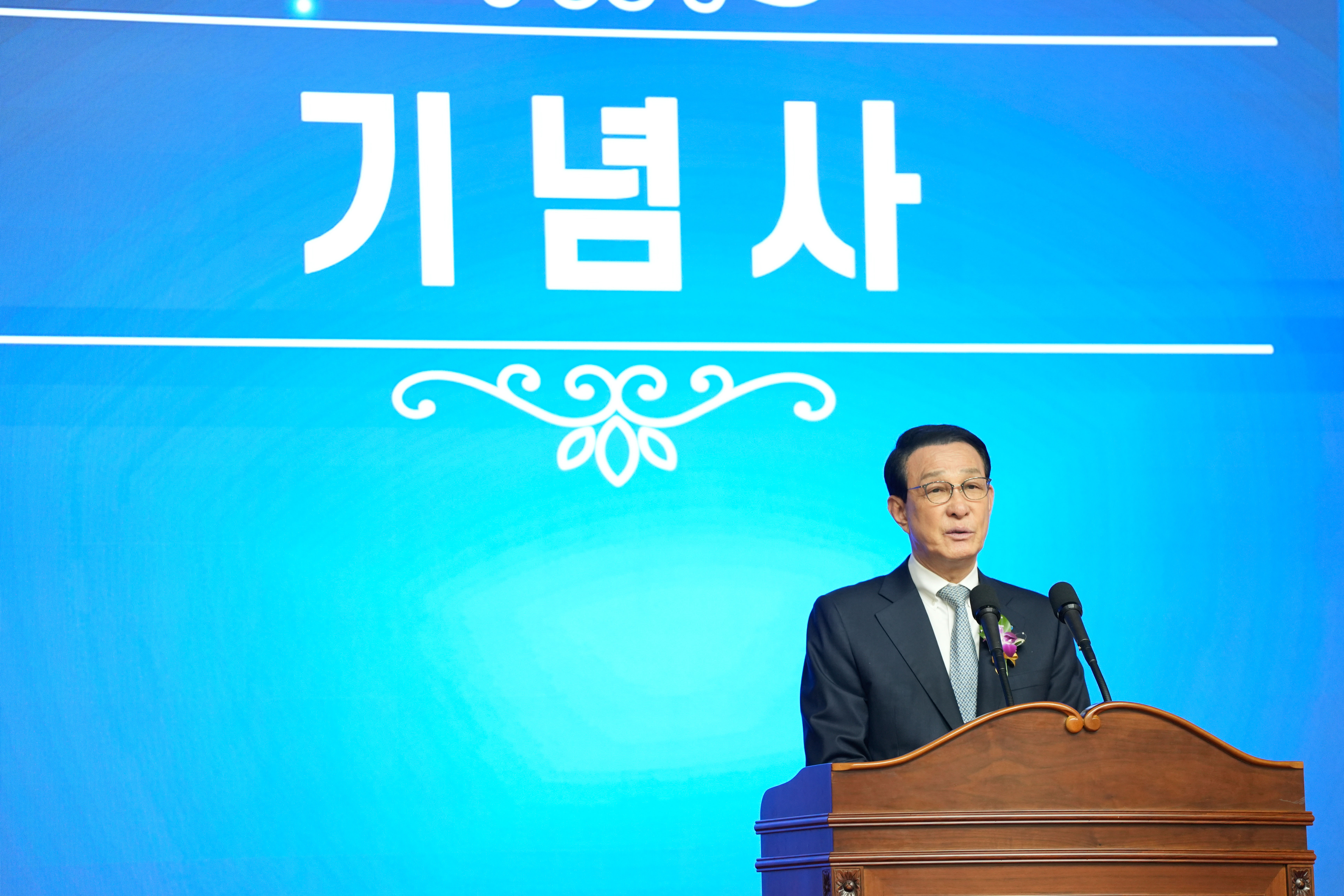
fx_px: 7466
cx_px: 672
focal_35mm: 200
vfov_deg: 6.9
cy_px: 448
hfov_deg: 10.3
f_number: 3.2
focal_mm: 200
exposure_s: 1/125
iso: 1250
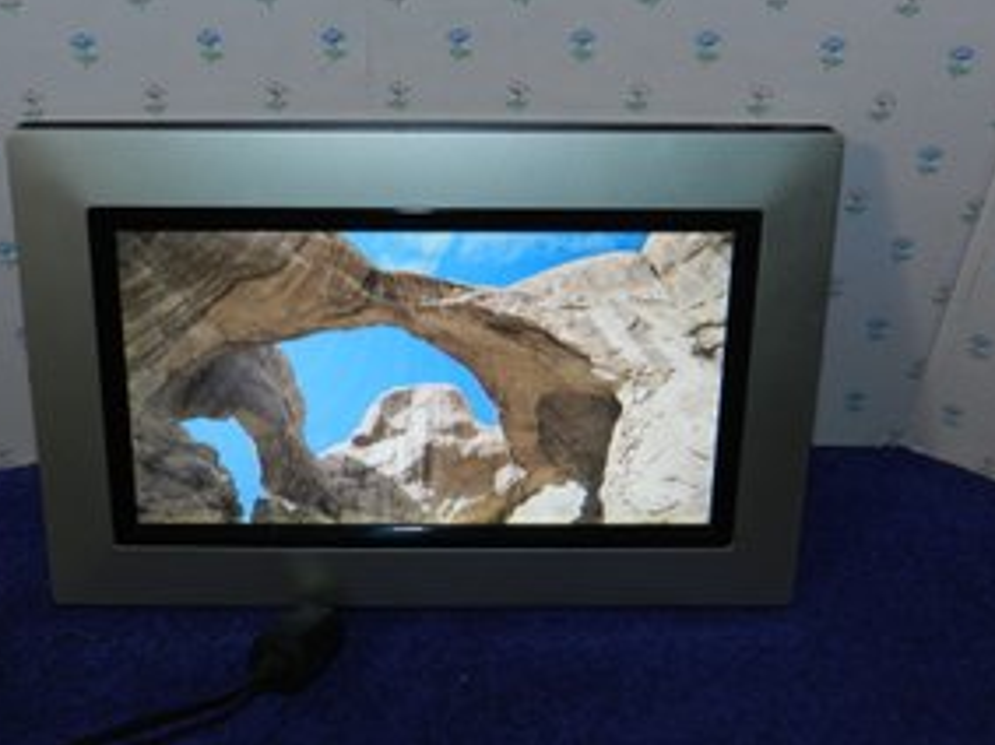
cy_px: 413
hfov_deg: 41.2
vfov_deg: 31.5
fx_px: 1322
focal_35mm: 46
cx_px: 434
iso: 200
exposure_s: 1/30
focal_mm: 6.7
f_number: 4
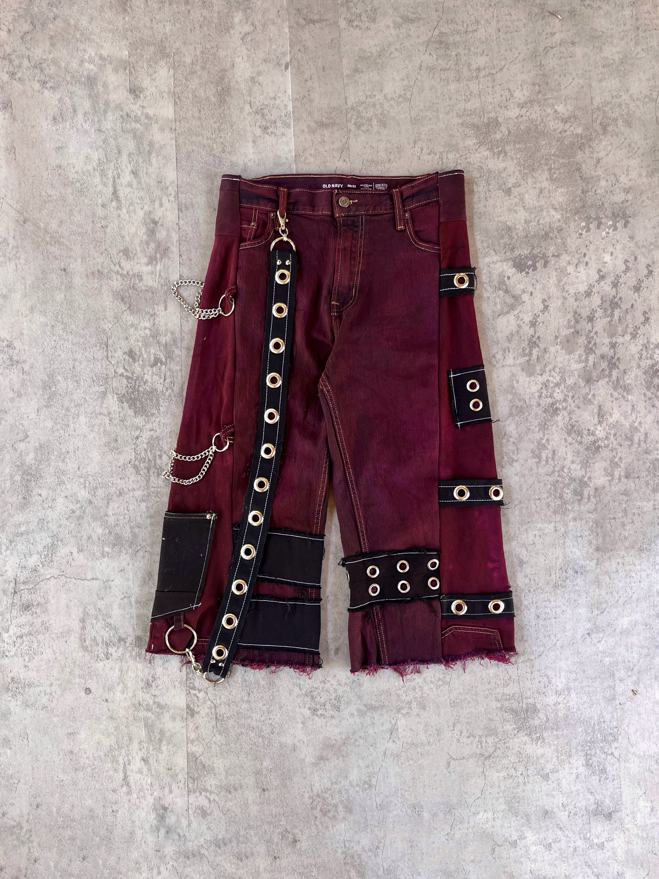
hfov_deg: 53.1
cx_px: 330
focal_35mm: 26
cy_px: 440
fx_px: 660
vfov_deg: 67.3
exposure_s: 1/117
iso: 125
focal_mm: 5.1
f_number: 1.6
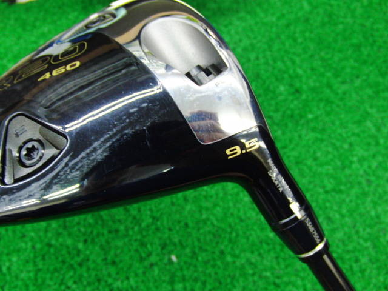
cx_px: 194
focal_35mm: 37
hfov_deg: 50.1
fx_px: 415
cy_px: 146
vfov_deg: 38.7
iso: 400
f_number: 3.6
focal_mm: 6.42
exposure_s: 1/25
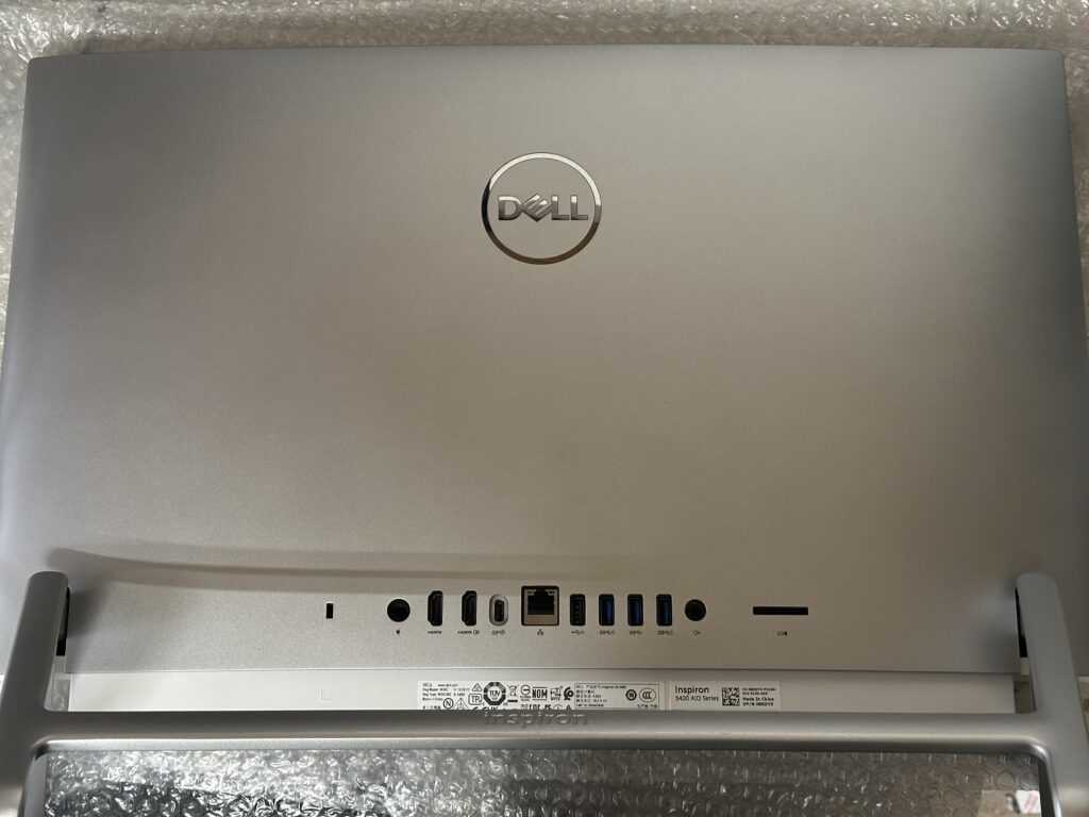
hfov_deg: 39.7
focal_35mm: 48
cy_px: 408
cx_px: 544
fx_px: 1510
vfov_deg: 30.3
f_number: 1.78
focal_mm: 6.86
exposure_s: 1/33
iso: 320
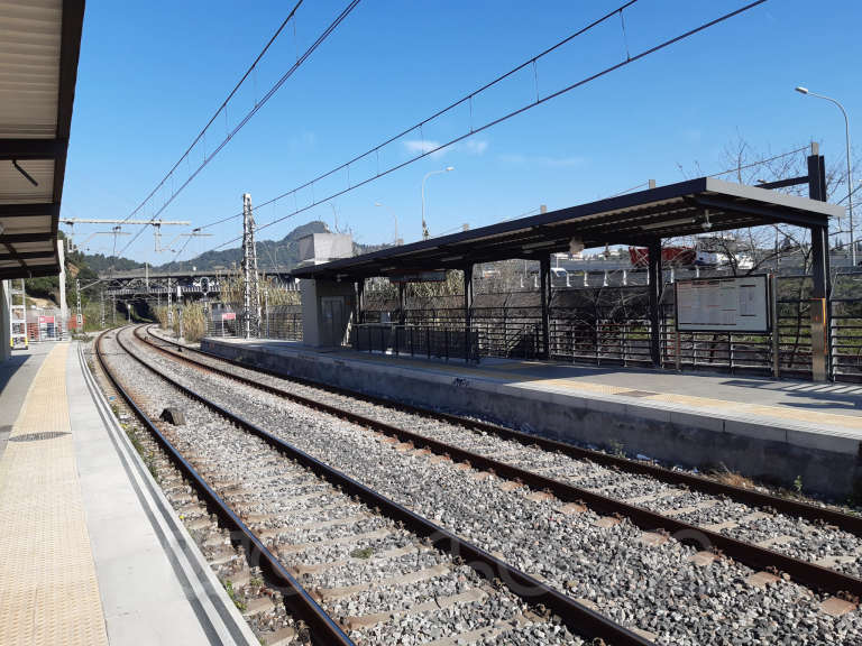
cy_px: 323
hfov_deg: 67.3
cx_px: 431
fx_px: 647
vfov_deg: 53.1
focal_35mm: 26
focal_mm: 3.92
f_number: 1.7
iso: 40
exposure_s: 1/1616
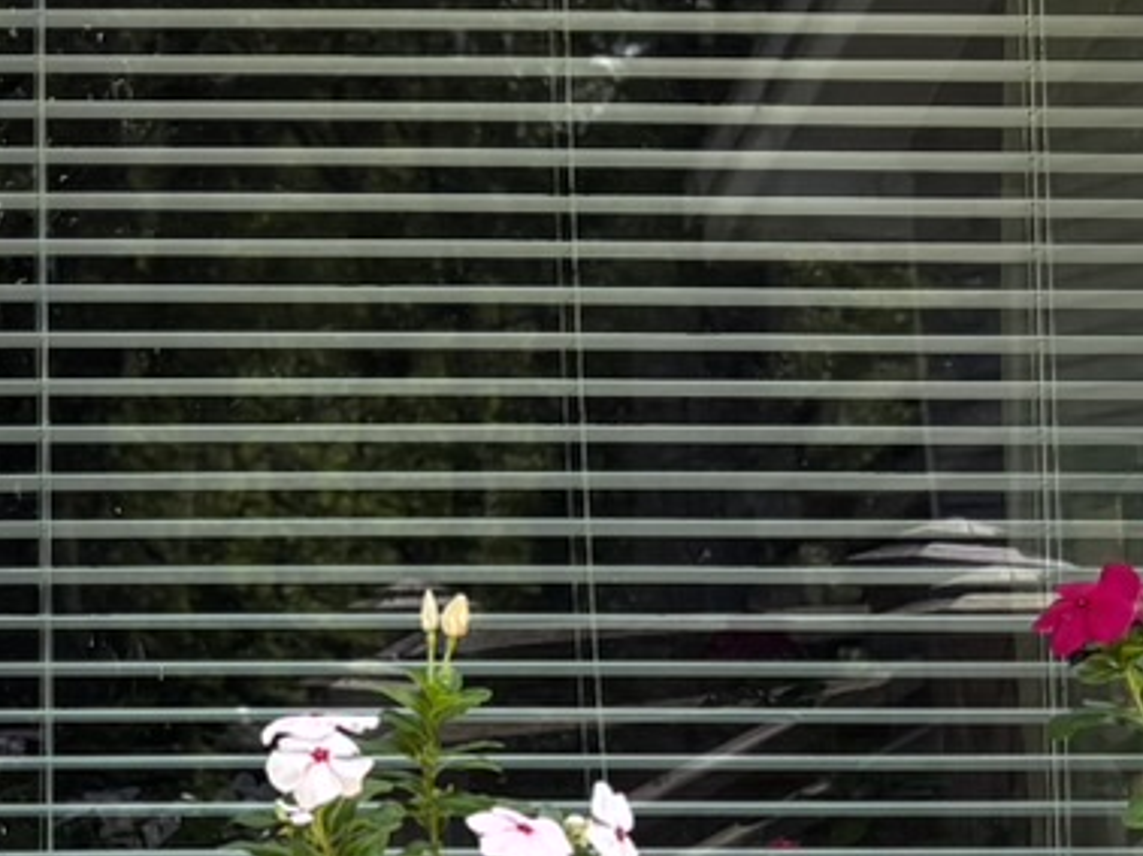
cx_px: -209
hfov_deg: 13.6
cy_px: 324
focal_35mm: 141
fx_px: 4653
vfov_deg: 10.5
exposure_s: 1/601
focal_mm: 5.96
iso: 50
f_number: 1.6
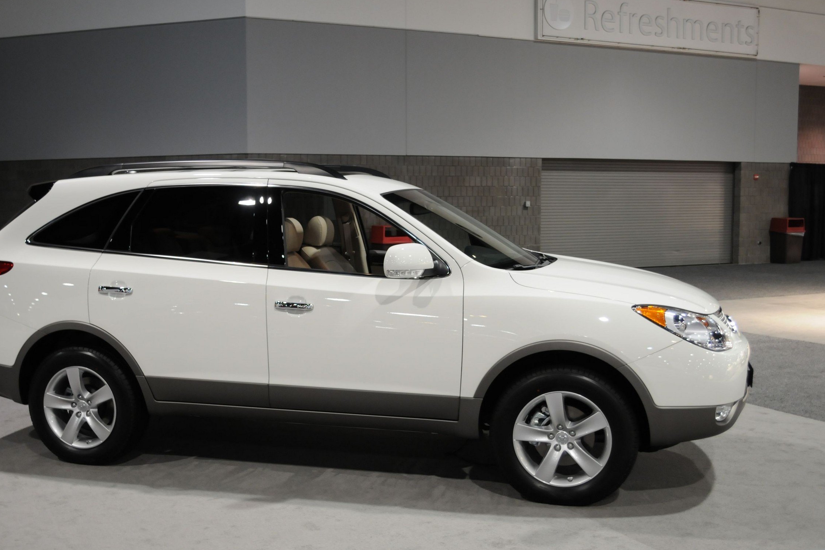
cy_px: 301
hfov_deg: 48.4
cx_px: 369
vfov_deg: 33.4
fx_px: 916
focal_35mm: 40
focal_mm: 24
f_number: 4
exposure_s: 1/30
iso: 800
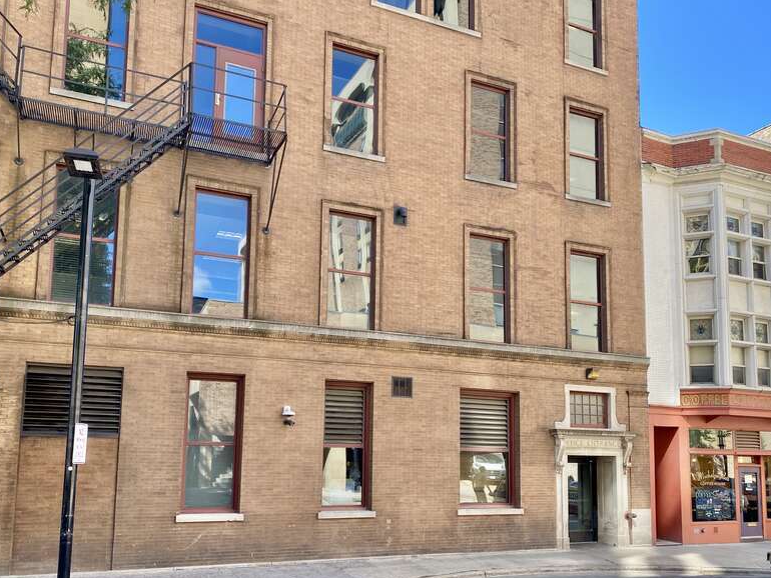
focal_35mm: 27
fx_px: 602
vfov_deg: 51.4
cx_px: 377
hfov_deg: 65.3
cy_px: 283
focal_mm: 4.25
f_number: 1.8
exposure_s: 1/272
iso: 32
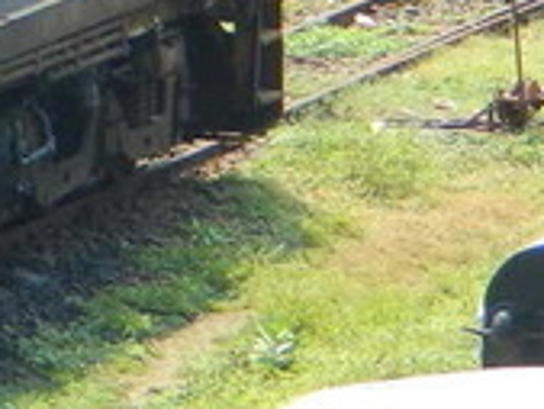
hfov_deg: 2.8
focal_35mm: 708
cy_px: -351
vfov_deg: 2.1
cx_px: -737
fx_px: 11134
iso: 80
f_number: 4.9
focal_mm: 27
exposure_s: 1/160
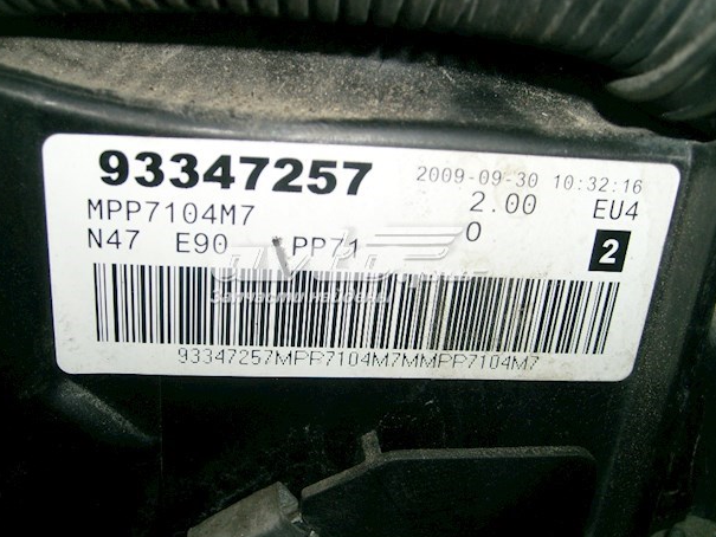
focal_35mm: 37
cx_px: 346
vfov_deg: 38.7
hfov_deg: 50.1
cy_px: 263
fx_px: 765
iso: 100
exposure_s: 1/45
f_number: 2.8
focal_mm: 5.8
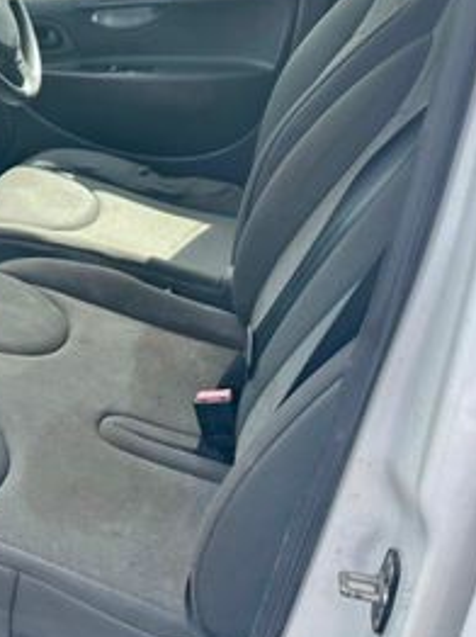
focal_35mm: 55
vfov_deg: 34.9
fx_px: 1010
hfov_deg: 23.2
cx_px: -163
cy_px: 360
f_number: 1.78
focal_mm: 6.86
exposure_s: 1/496
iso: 80
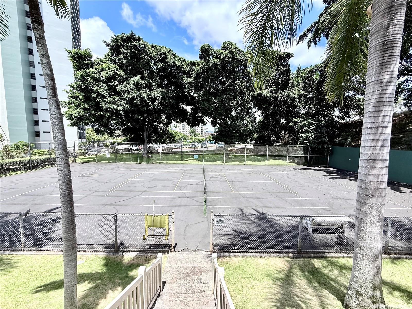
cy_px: 154
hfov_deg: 102.1
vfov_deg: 85.7
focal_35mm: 14
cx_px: 206
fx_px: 167
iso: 50
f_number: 2.2
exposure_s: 1/789
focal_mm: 2.22
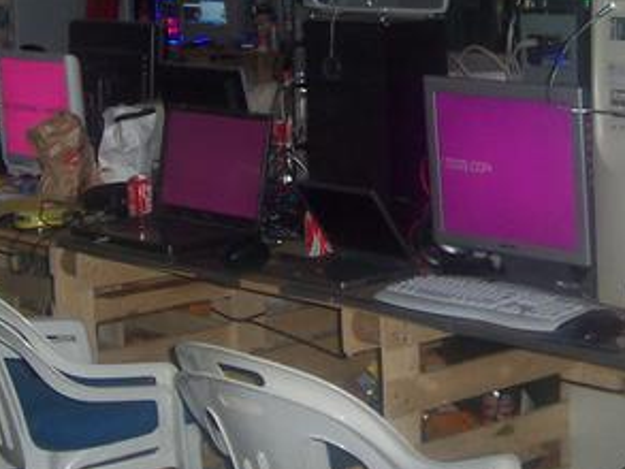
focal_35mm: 107
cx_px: 395
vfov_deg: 13.8
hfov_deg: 18.3
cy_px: 126
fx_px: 1933
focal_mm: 7.8
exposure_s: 1/45
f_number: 3
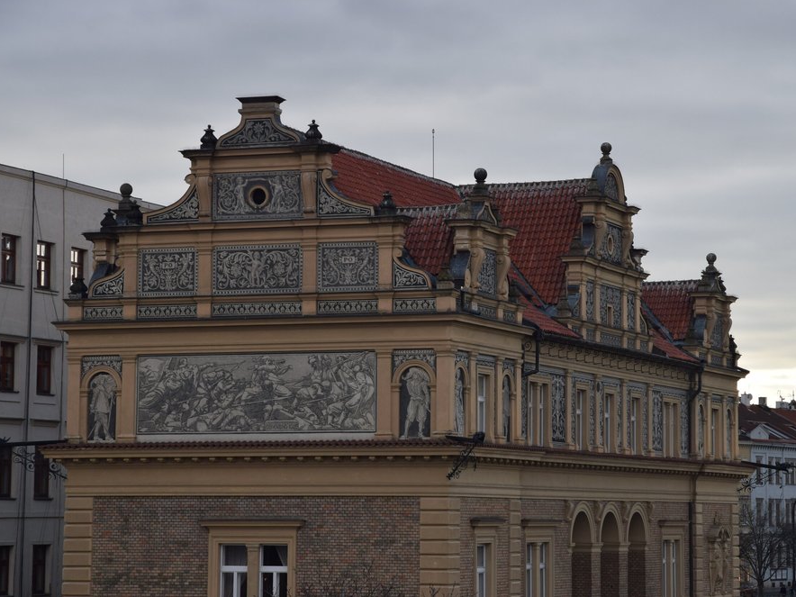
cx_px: 428
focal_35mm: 111
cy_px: 298
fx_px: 2552
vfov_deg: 13.3
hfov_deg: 17.7
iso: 250
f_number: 8
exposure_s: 1/250
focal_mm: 68
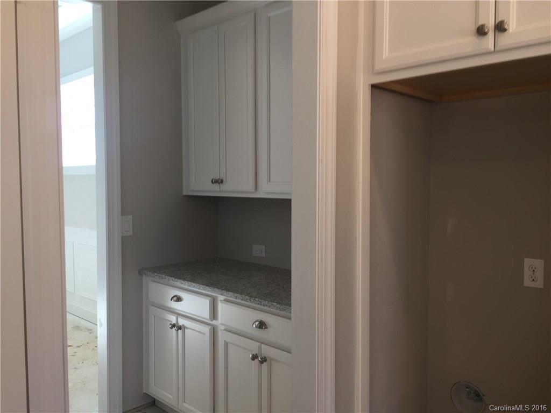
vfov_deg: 48.2
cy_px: 206
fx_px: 462
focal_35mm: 29
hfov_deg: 61.7
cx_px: 276
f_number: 2.2
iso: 32
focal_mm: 4.15
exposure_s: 1/40
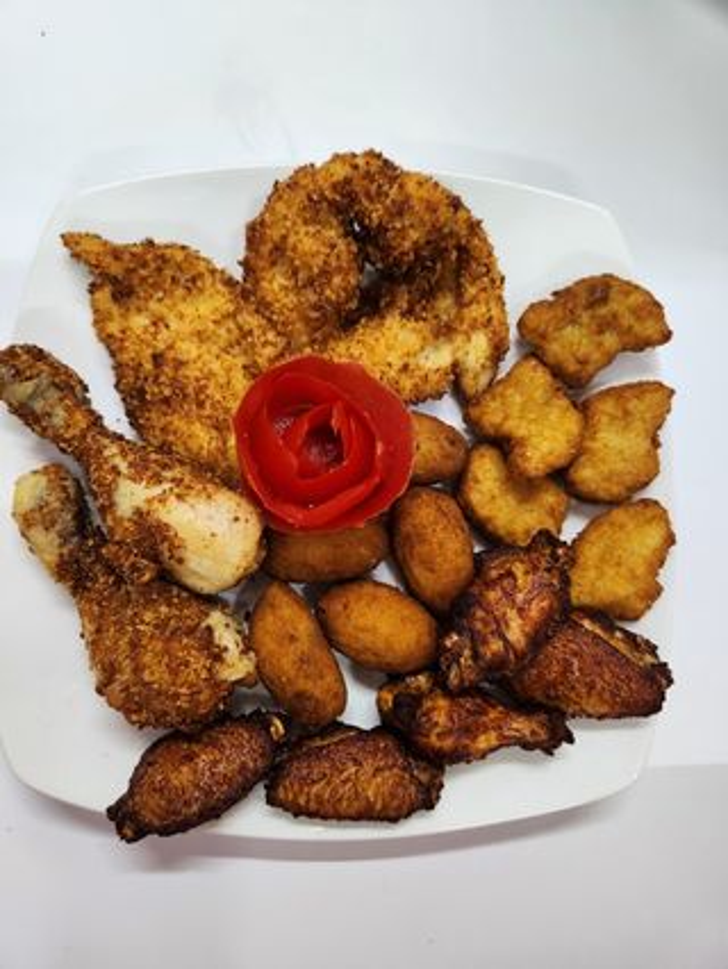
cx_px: 364
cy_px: 484
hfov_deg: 58.9
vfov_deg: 73.9
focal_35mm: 23
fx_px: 644
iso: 320
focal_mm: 5.4
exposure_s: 1/100
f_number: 1.8
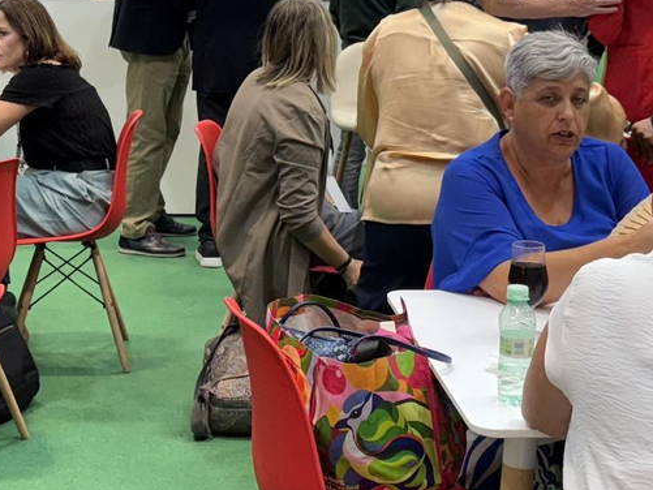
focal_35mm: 83
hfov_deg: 23.4
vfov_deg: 17.5
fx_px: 1566
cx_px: 194
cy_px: 56
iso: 64
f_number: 1.6
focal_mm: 5.96
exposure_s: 1/100
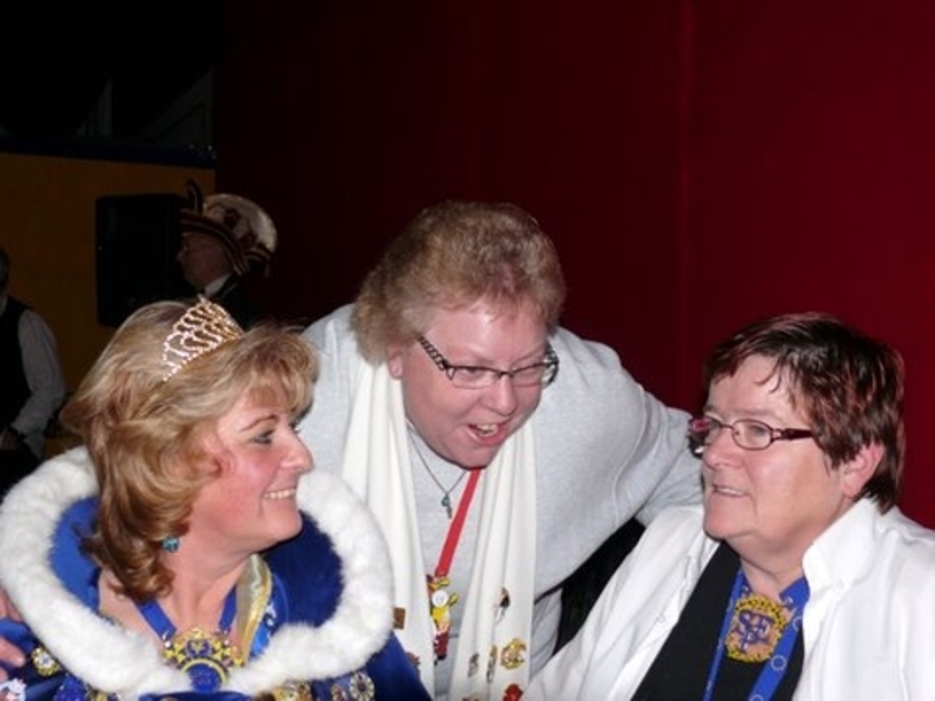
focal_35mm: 48
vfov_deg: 30.3
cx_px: 468
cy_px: 350
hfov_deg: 39.7
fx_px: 1297
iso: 100
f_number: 3.2
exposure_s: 1/30
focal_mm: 10.2
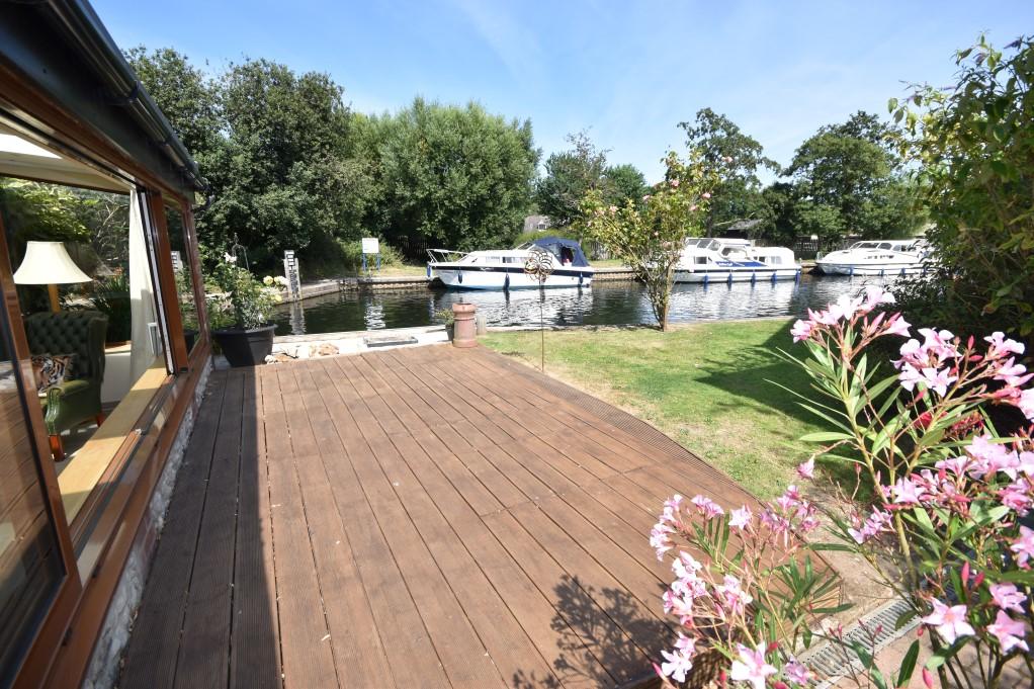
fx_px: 431
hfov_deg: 100.4
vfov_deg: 77.3
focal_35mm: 15
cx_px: 517
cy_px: 344
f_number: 8
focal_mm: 10
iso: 200
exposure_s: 1/250
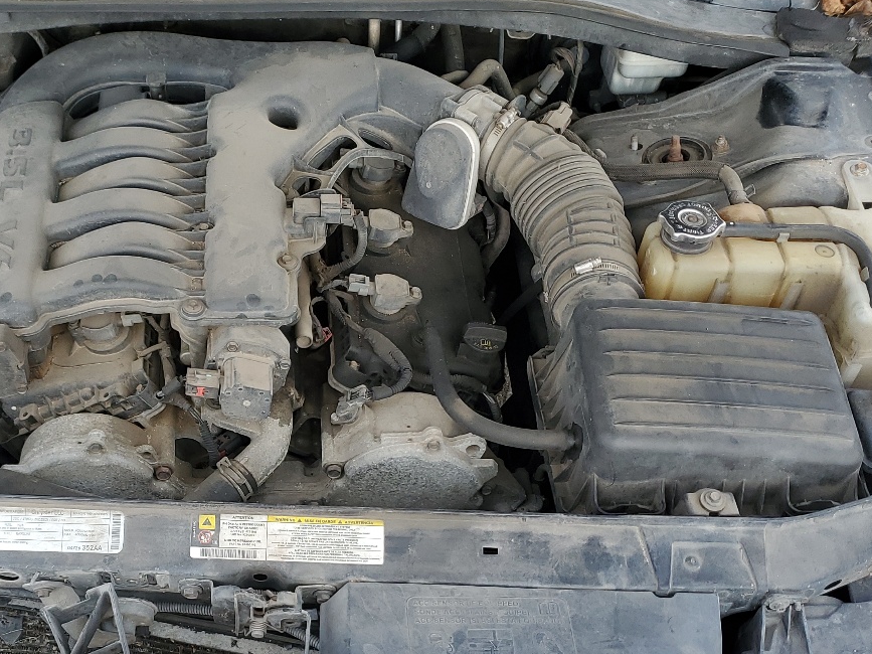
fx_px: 1209
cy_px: 502
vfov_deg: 29.7
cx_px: 249
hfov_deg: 38.9
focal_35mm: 48
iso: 50
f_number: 1.5
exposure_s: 1/667
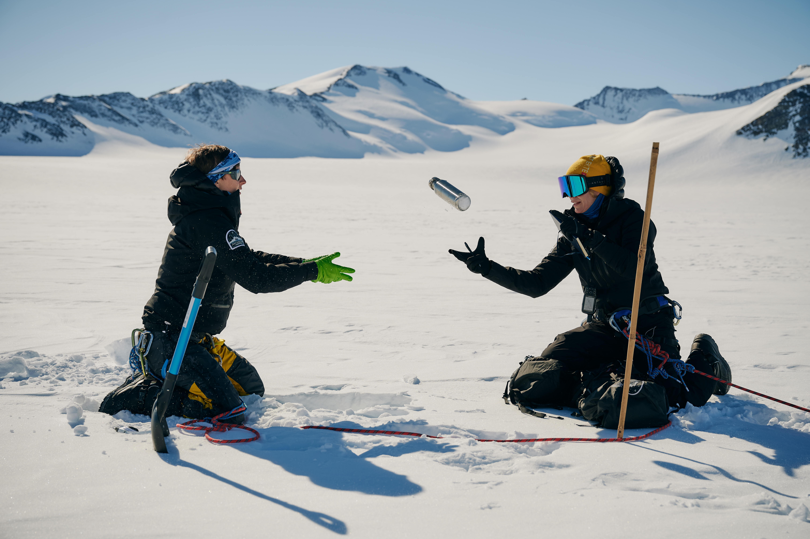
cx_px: 405
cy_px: 270
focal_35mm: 49
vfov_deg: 27.5
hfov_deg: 40.4
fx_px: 1102
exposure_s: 1/3200
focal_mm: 49
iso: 100
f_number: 4.5
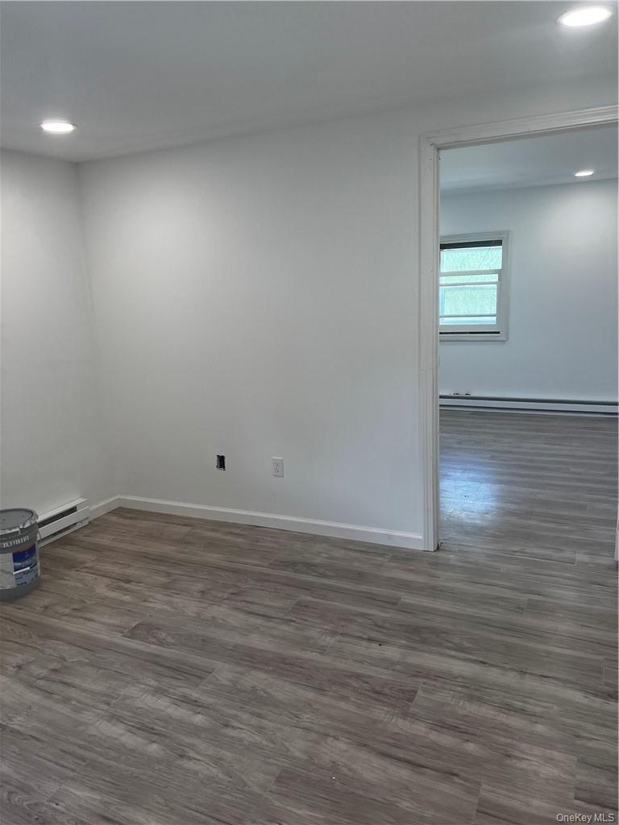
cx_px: 310
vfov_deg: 67.3
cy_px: 412
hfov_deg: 53.1
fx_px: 620
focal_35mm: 26
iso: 64
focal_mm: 5.7
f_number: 1.5
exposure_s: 1/165
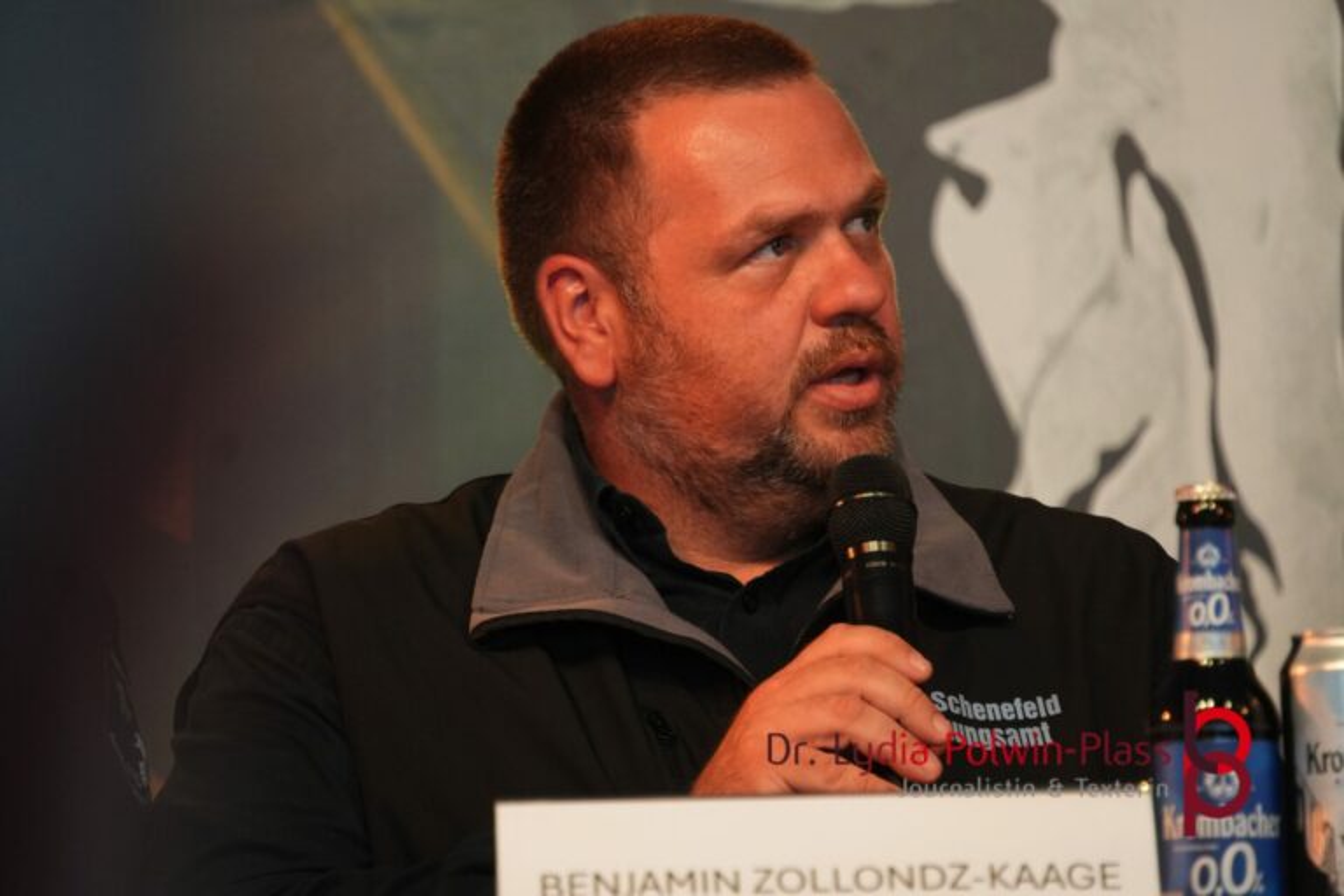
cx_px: 672
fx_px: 9799
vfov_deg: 5.2
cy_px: 448
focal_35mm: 262
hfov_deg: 7.8
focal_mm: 175
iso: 2500
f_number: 6.3
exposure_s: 1/320
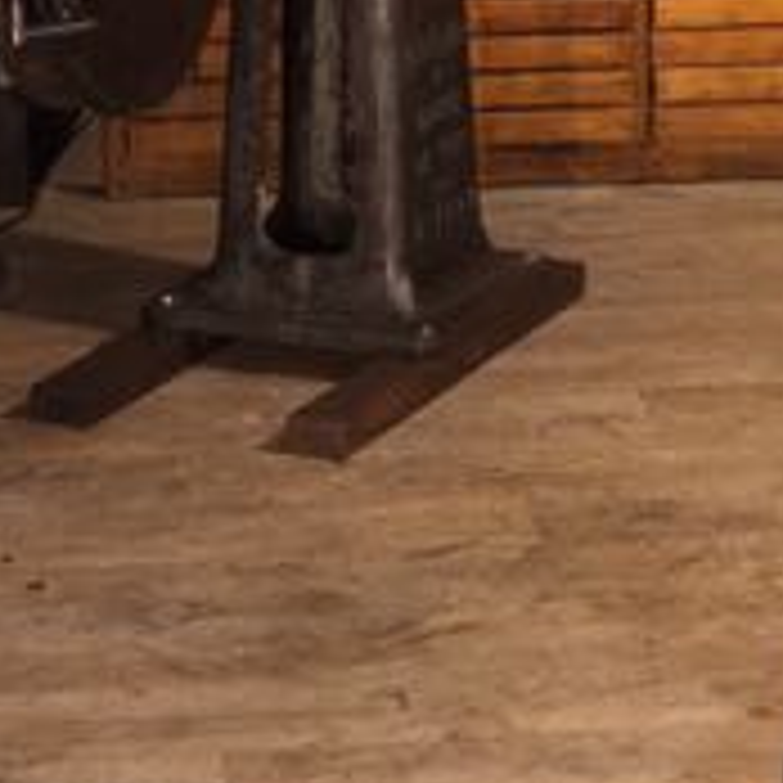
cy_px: -104
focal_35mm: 155
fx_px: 3967
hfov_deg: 11.2
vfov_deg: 11.1
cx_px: 783
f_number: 4
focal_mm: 35
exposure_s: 1/125
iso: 2500
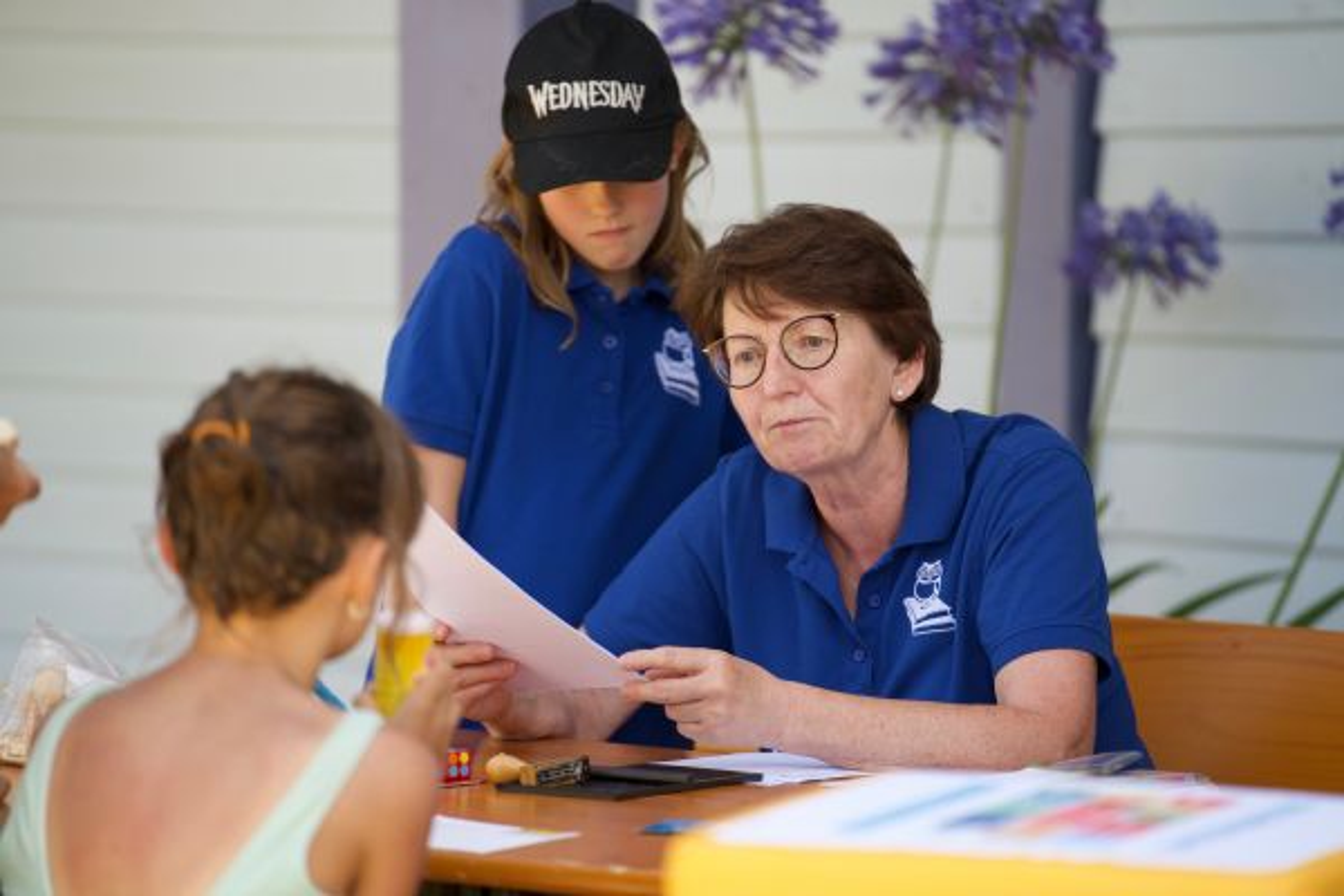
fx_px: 6085
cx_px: 672
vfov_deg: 8.4
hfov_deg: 12.6
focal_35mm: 163
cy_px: 448
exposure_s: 1/1250
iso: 500
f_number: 2.8
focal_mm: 163
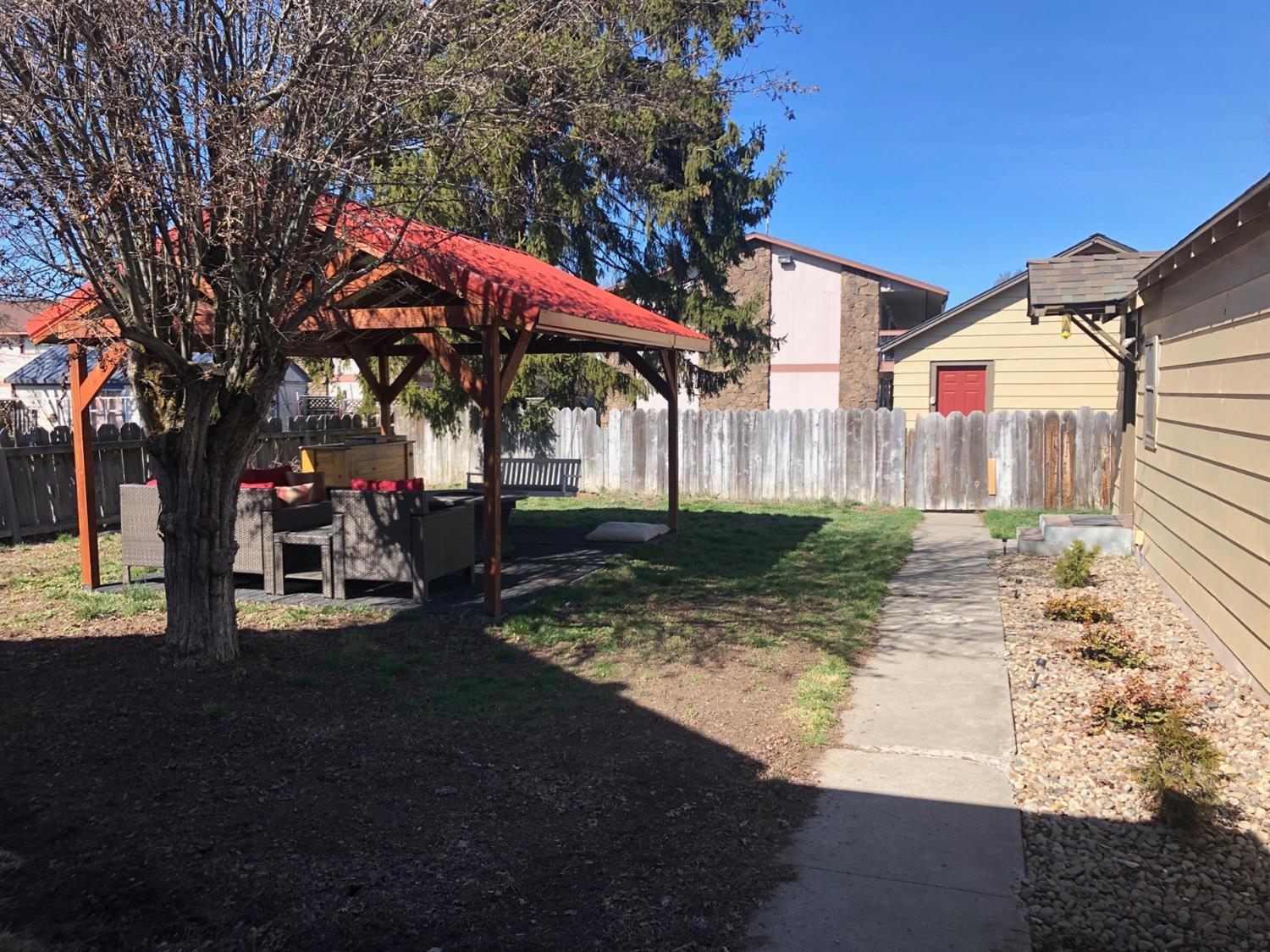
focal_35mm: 28
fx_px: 1027
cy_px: 476
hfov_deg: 63.5
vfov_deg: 49.7
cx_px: 635
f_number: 1.8
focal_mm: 3.99
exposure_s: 1/1200
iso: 20
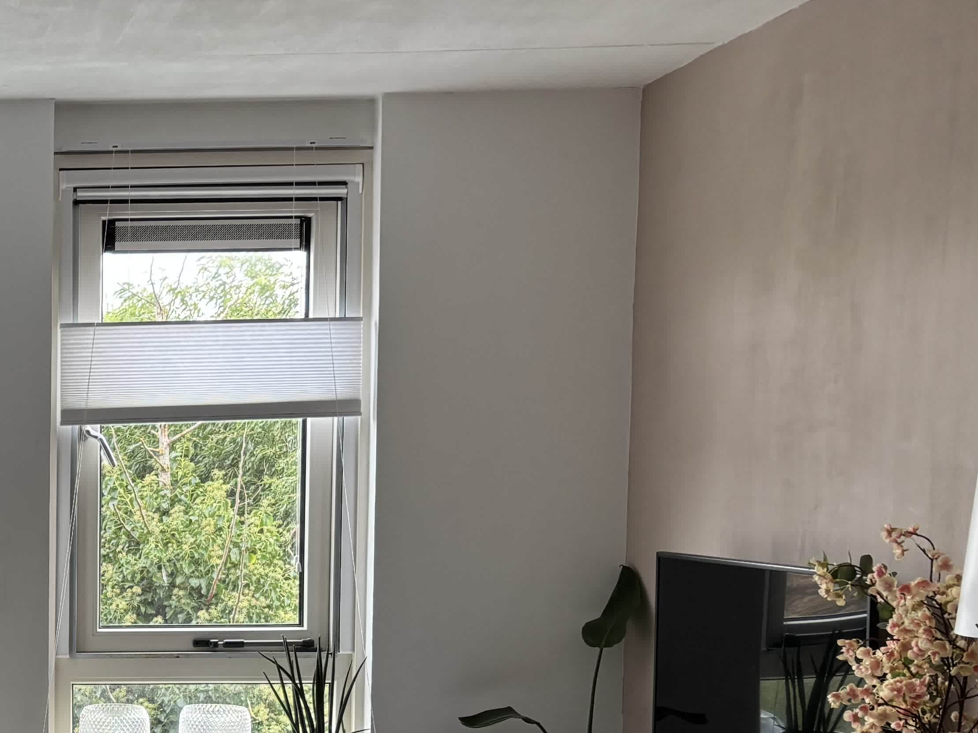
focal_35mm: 67
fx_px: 1893
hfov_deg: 26.2
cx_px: -159
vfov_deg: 21.5
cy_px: 640
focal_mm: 6
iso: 80
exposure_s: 1/121
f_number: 1.6
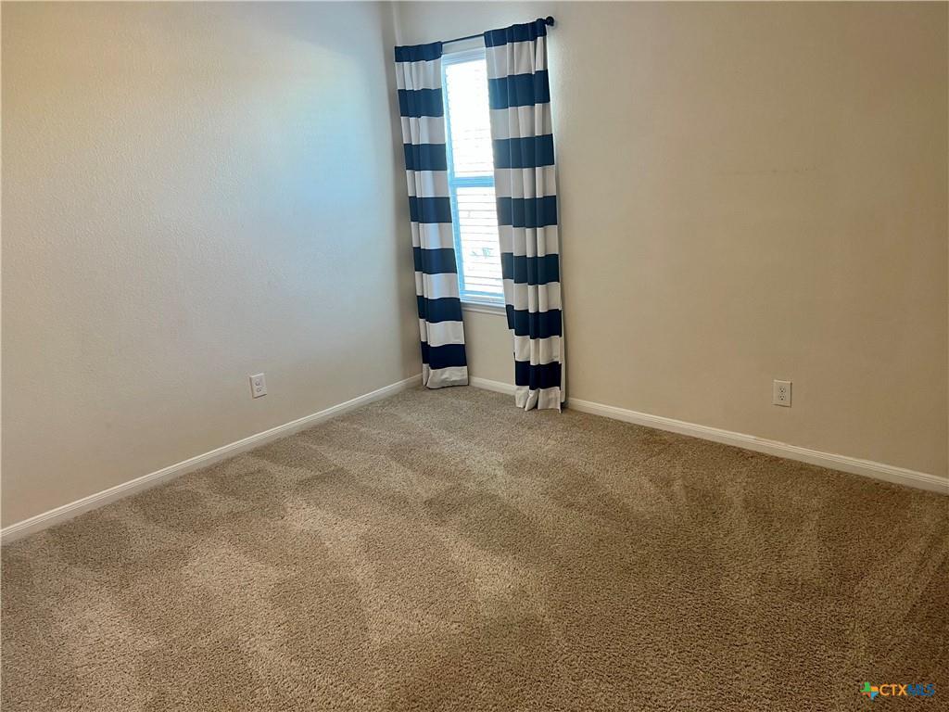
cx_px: 474
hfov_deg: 67.3
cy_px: 356
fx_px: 713
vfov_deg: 53.1
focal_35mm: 26
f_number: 1.5
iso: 125
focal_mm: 5.7
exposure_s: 1/60
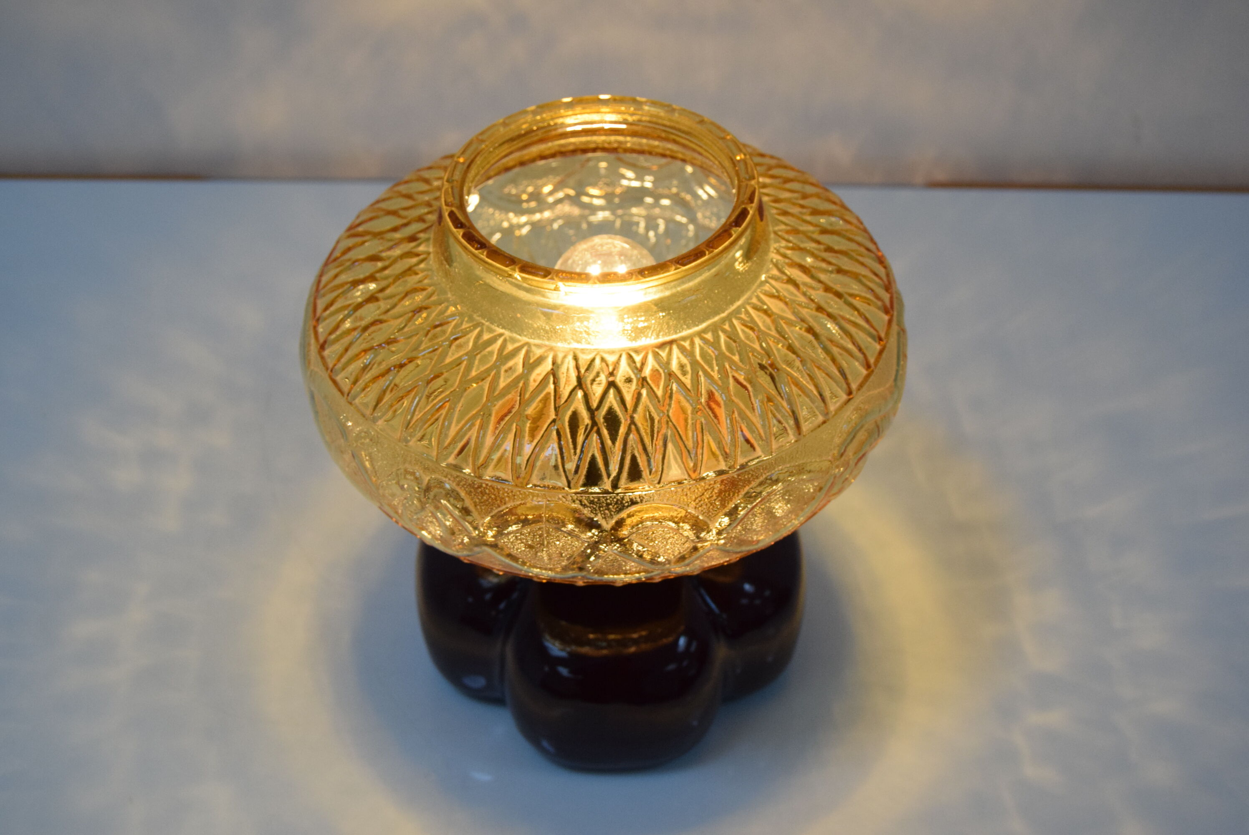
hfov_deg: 38.9
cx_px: 624
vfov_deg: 26.5
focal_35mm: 51
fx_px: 1771
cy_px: 418
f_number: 5.6
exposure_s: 1/125
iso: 1600
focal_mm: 34
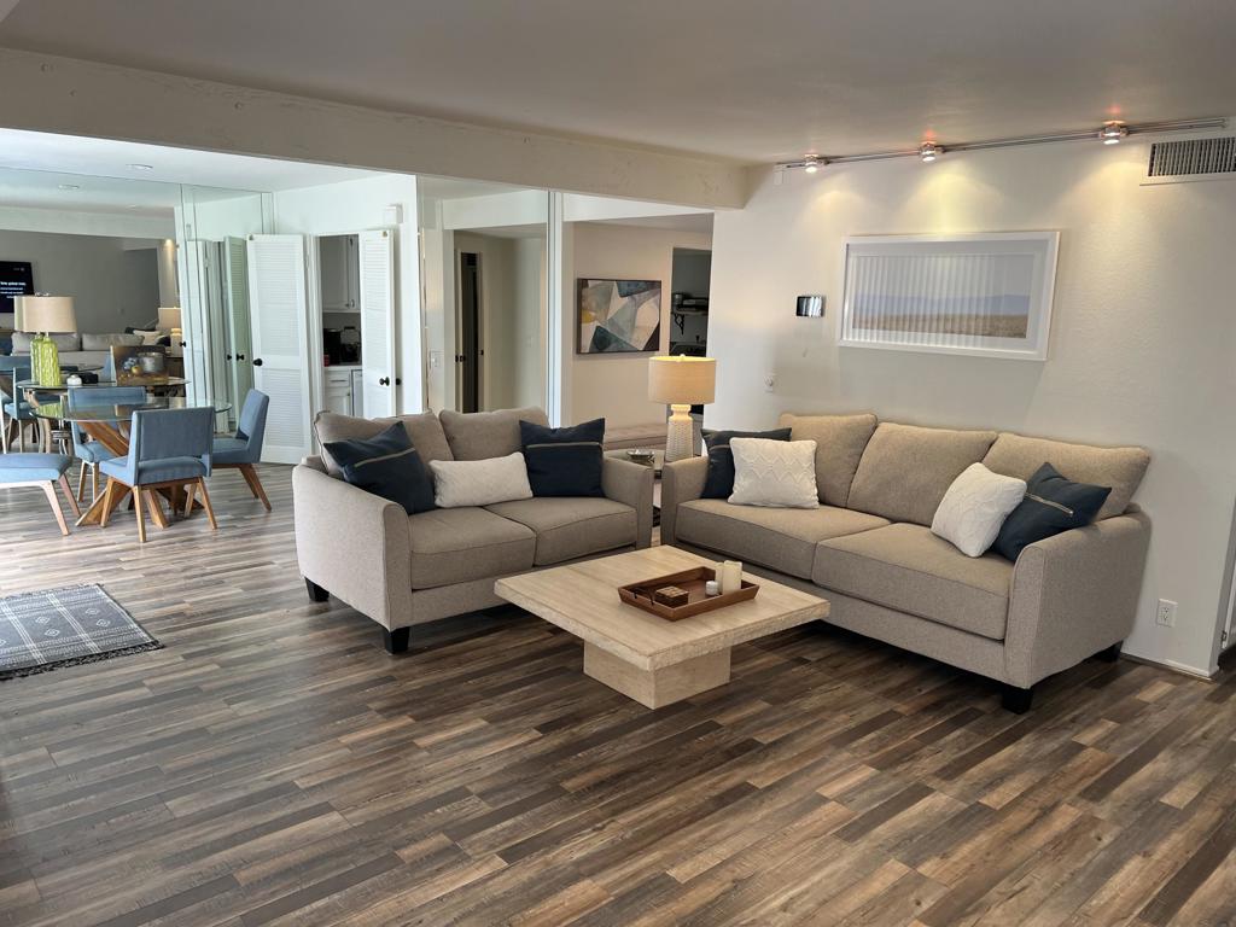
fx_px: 928
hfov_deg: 67.3
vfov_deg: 53.1
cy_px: 464
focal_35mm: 26
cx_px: 618
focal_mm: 5.7
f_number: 1.5
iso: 80
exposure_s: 1/120
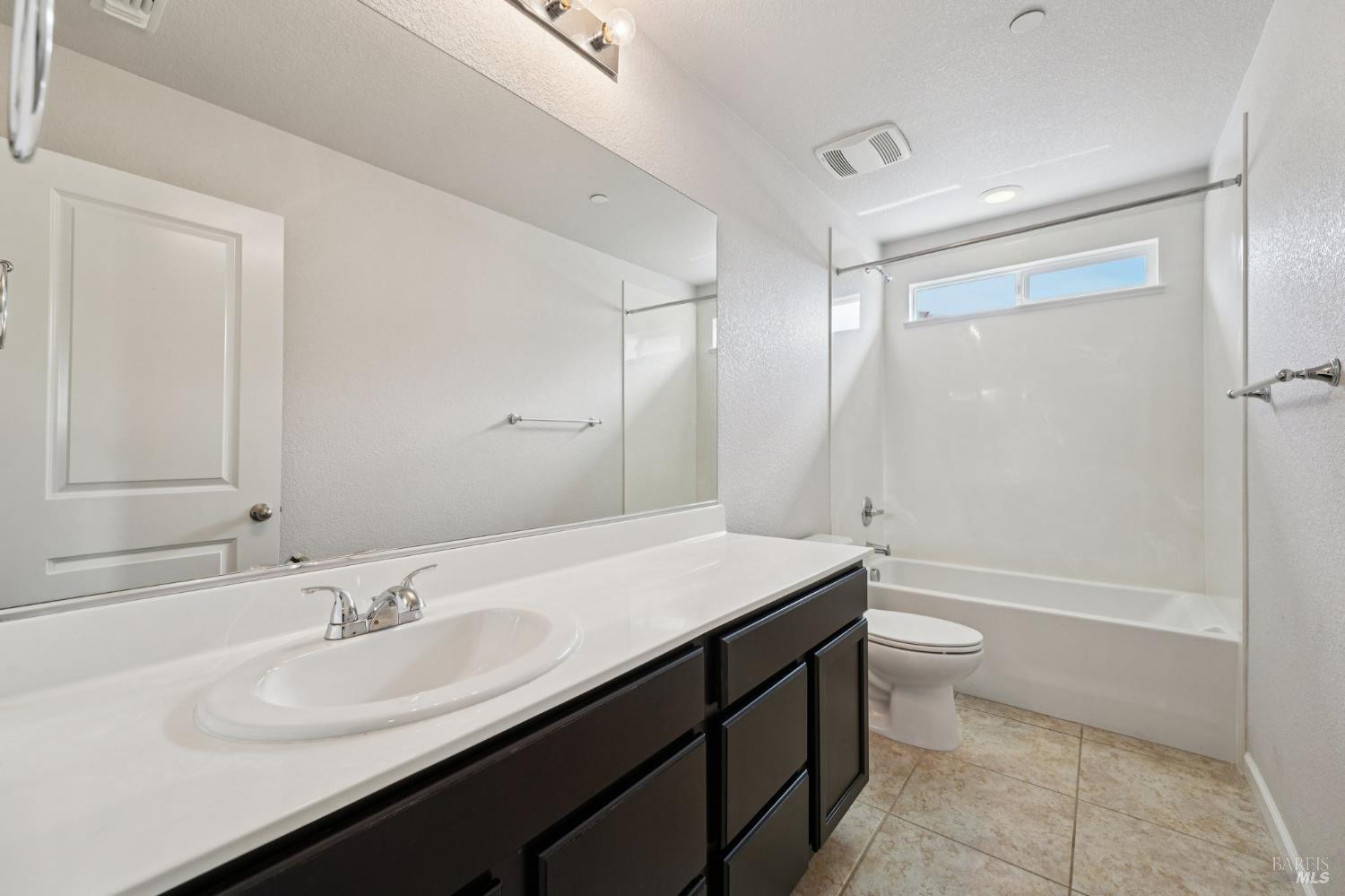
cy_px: 448
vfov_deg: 81.2
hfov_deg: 104.3
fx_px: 523
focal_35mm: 14
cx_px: 672
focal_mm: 14
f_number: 8
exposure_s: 1/40
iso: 640
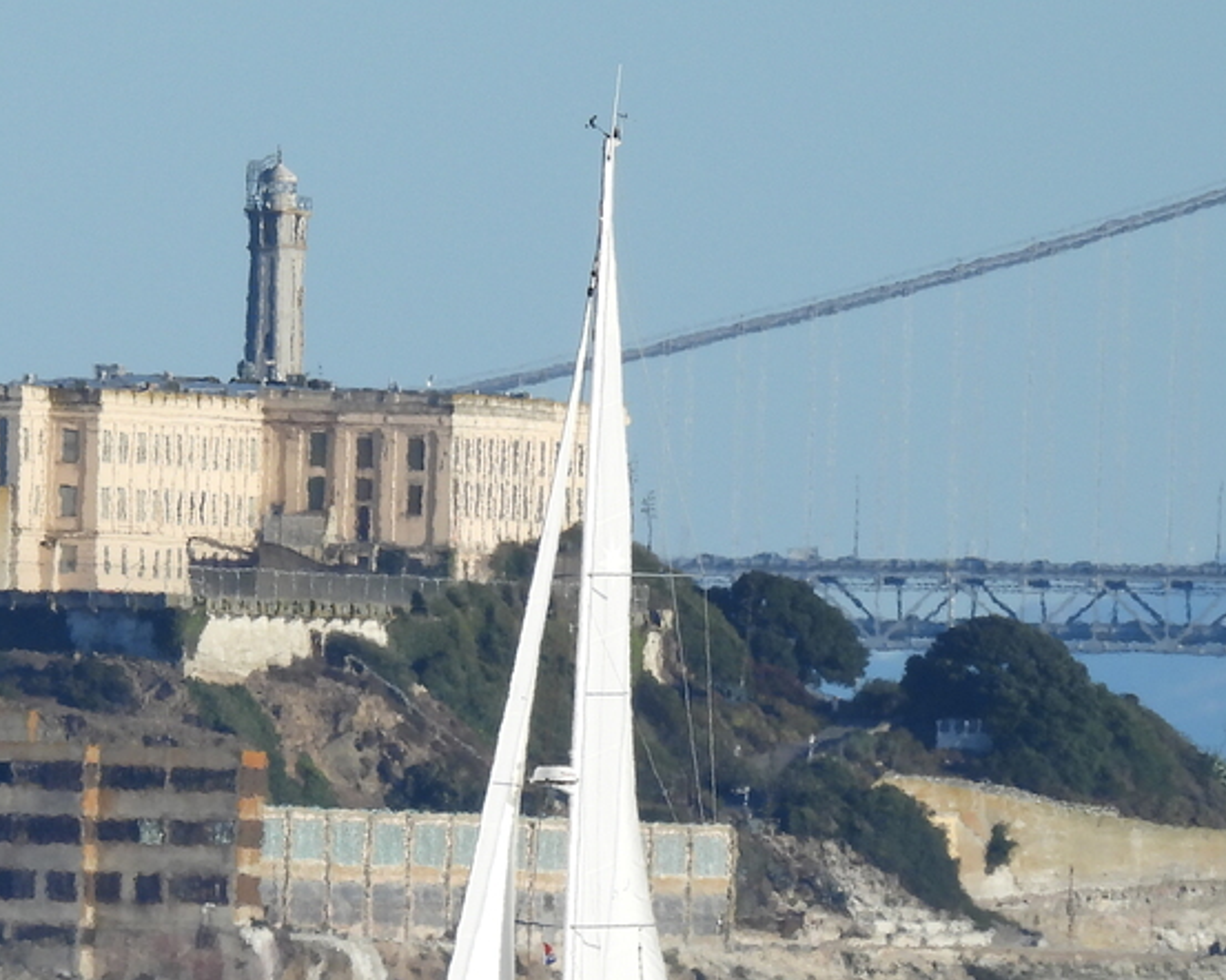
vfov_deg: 0.7
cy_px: 639
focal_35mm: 2259
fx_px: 81939
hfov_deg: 0.9
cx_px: 18
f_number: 5.6
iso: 100
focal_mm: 178
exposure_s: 1/500
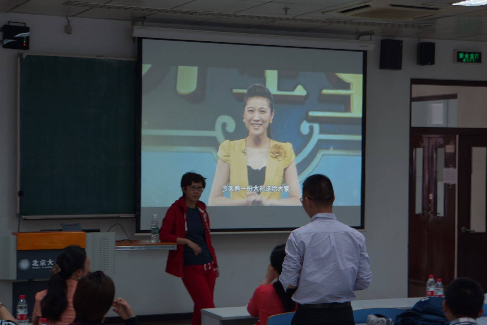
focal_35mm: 78
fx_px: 1055
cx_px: 244
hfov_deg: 26.0
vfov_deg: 17.5
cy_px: 162
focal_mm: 52
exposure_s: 1/5
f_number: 5.6
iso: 100
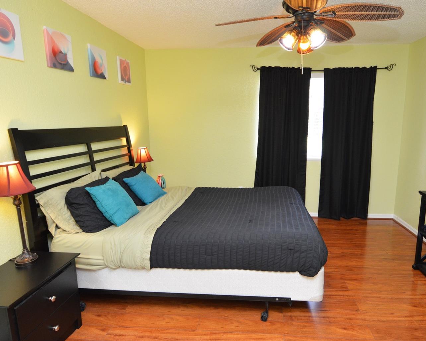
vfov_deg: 65.5
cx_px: 234
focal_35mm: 21
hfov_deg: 77.4
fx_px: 265
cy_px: 171
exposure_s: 1/60
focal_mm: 12
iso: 800
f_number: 4
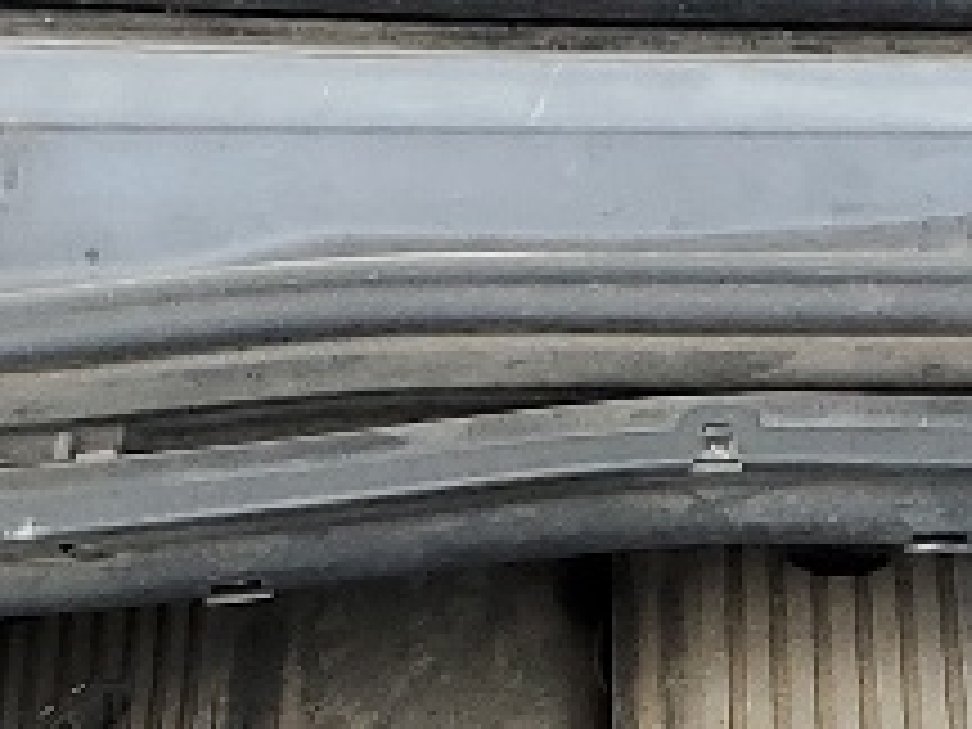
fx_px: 5419
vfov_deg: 6.7
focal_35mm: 193
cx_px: 788
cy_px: 2421
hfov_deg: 10.2
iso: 50
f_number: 1.5
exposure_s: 1/323
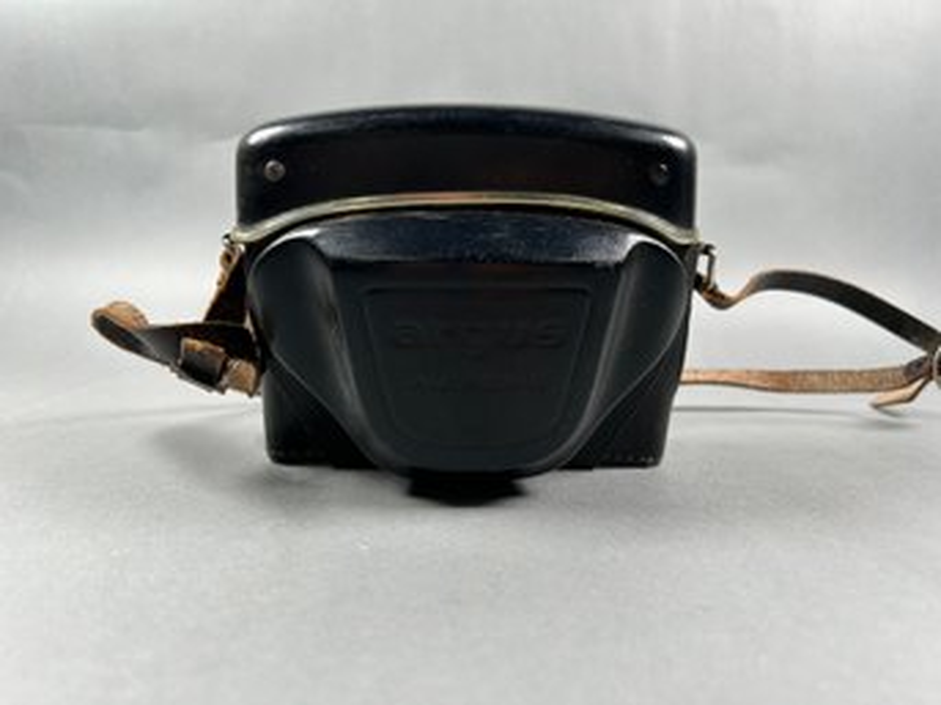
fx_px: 707
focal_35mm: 26
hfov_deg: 67.3
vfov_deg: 53.0
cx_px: 470
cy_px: 352
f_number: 1.5
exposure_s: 1/374
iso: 50
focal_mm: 5.7
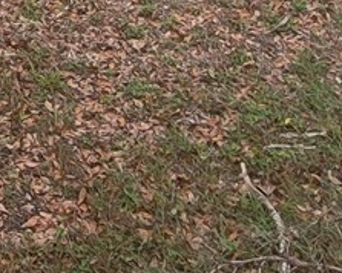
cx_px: -201
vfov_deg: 12.8
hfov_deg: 18.2
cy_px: -391
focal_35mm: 91
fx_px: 920
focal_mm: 2.2
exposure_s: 1/1332
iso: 64
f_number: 2.2
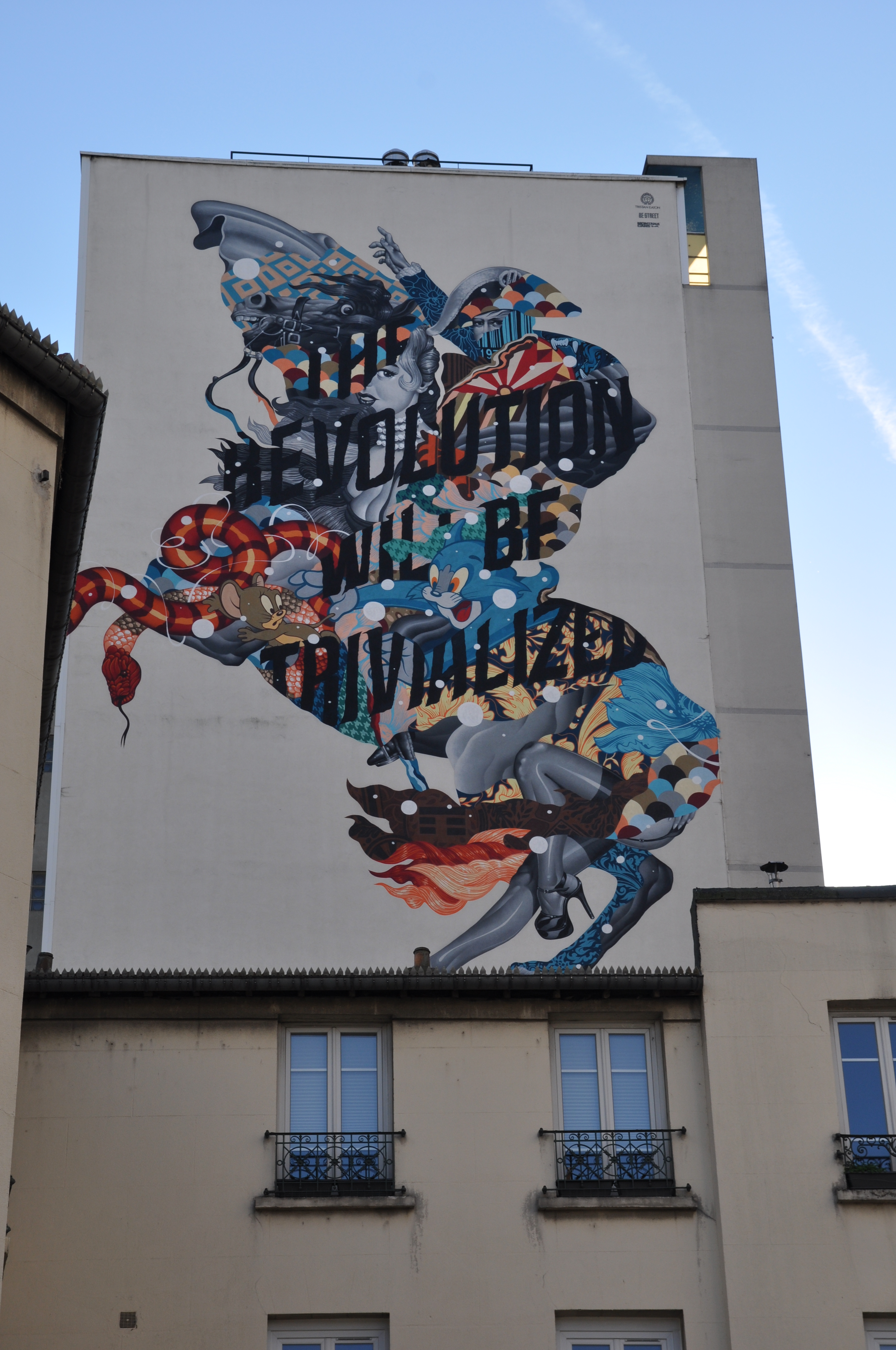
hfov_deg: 19.7
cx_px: 448
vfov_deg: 29.3
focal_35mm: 69
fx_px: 2582
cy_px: 675
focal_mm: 46
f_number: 9
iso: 200
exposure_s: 1/320
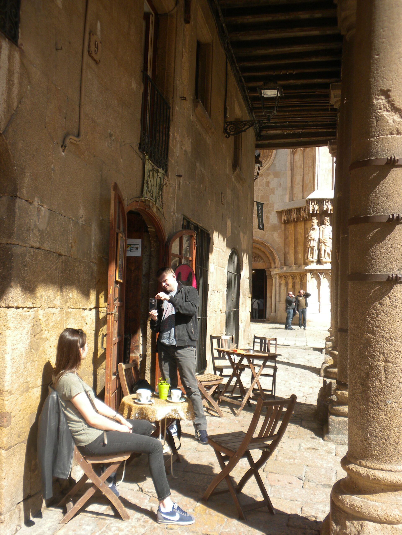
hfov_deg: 38.7
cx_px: 201
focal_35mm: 37
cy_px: 268
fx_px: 573
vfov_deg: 50.1
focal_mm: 6.6
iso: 64
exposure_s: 1/412
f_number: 3.5
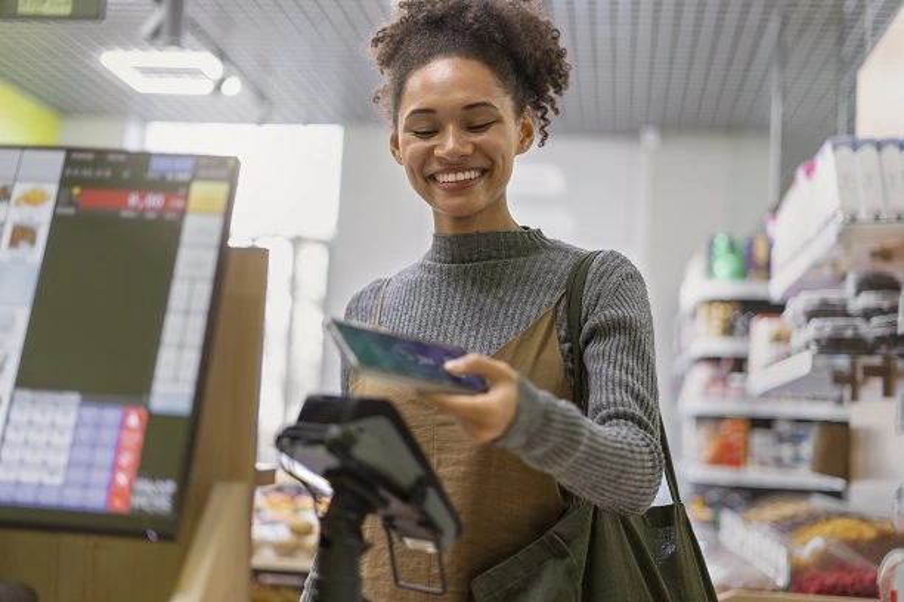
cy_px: 301
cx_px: 452
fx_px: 1255
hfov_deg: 39.6
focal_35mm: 50
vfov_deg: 27.0
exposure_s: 1/250
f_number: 1.8
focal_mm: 50
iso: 320
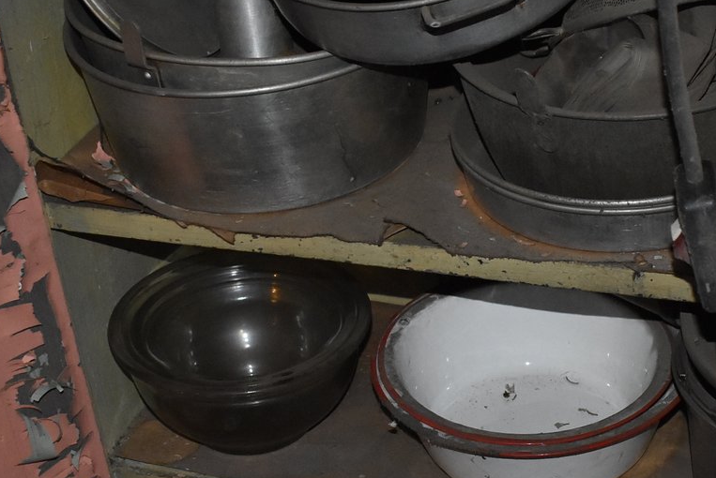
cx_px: 530
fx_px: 1794
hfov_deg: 22.4
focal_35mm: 90
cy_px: 433
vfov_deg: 15.0
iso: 2500
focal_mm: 27
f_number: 4
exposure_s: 1/60
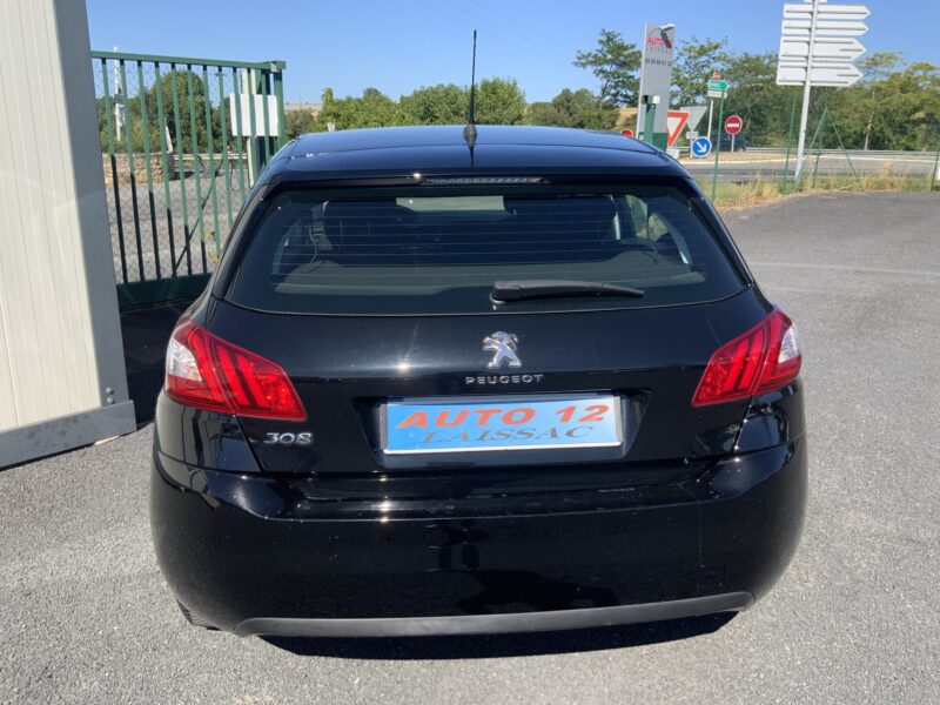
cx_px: 470
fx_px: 787
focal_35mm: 29
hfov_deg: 61.7
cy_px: 352
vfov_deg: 48.2
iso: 16
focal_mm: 3
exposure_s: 1/1168
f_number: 1.8
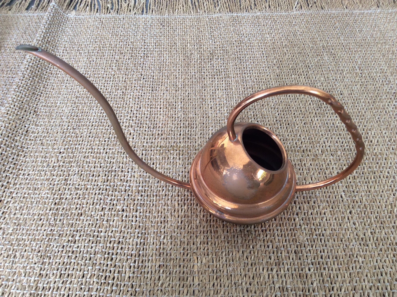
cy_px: 148
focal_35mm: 32
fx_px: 366
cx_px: 198
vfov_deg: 44.1
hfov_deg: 56.9
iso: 50
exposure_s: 1/25
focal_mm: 3.3
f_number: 2.4
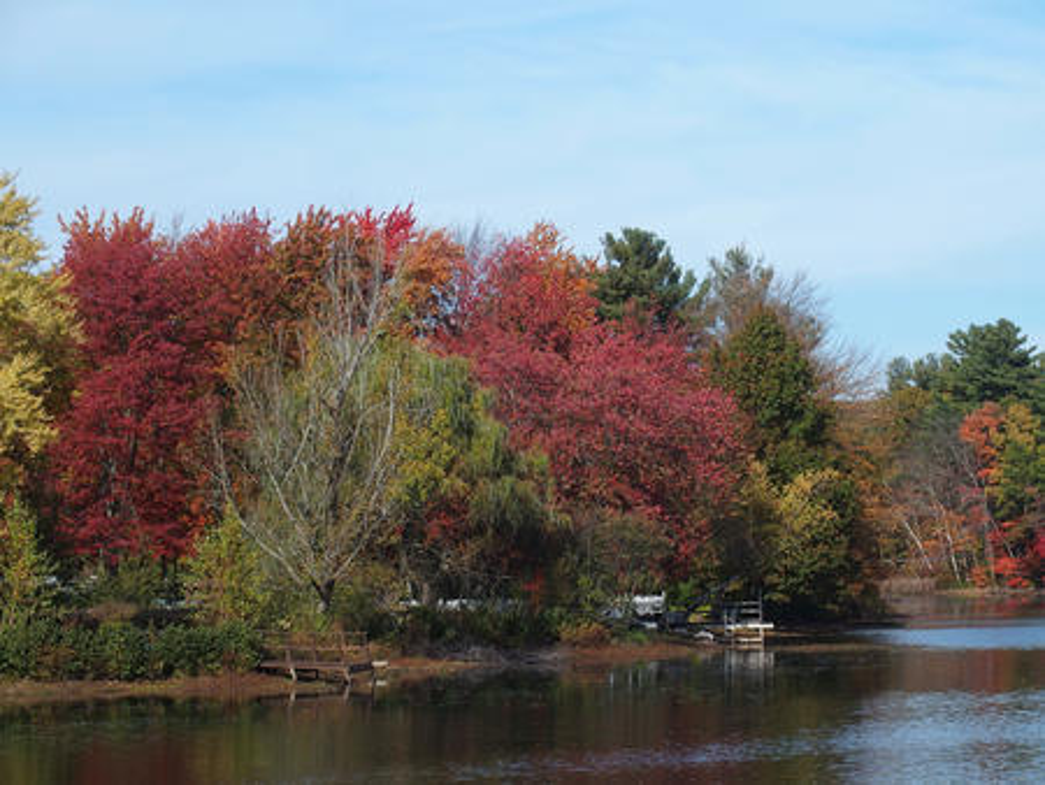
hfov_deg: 17.6
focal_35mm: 112
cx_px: 522
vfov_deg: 13.2
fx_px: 3383
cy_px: 392
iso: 100
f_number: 4.5
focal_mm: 24
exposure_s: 1/800
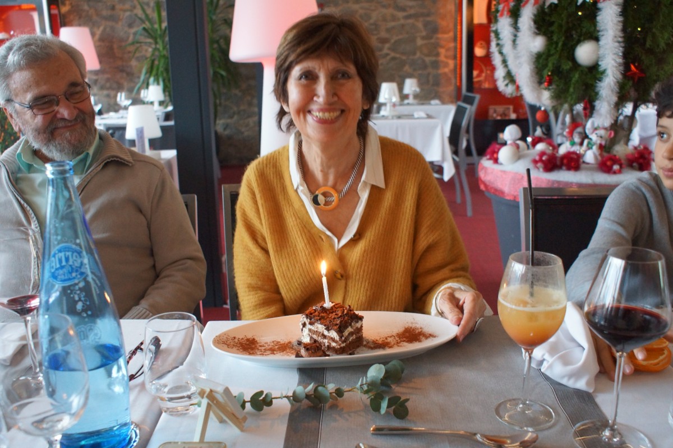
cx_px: 336
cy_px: 224
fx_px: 673
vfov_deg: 36.9
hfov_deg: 53.1
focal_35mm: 36
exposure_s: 1/30
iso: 1600
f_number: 4.5
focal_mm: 24
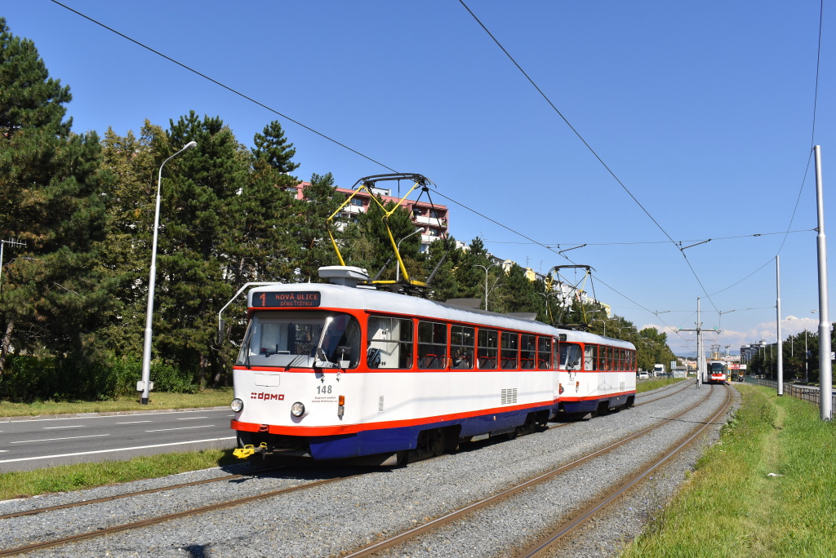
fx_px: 802
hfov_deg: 55.1
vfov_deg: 38.4
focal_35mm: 34
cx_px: 418
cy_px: 279
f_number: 11
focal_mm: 23
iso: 200
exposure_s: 1/500
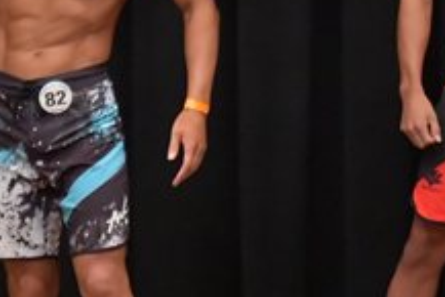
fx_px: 8906
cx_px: -196
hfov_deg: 2.9
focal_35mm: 720
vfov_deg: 1.9
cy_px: 139
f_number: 5.6
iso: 6400
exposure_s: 1/400
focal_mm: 135
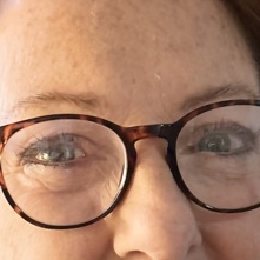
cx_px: 139
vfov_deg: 17.6
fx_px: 816
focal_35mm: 96
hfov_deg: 18.1
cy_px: 271
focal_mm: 2.69
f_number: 1.9
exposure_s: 1/25
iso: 320
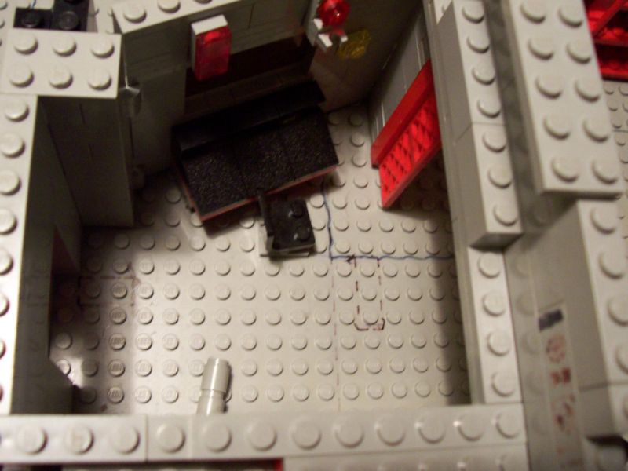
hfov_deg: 50.1
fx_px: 671
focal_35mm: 37
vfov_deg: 38.7
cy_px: 236
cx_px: 314
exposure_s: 1/8
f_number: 2.8
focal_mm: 5.6
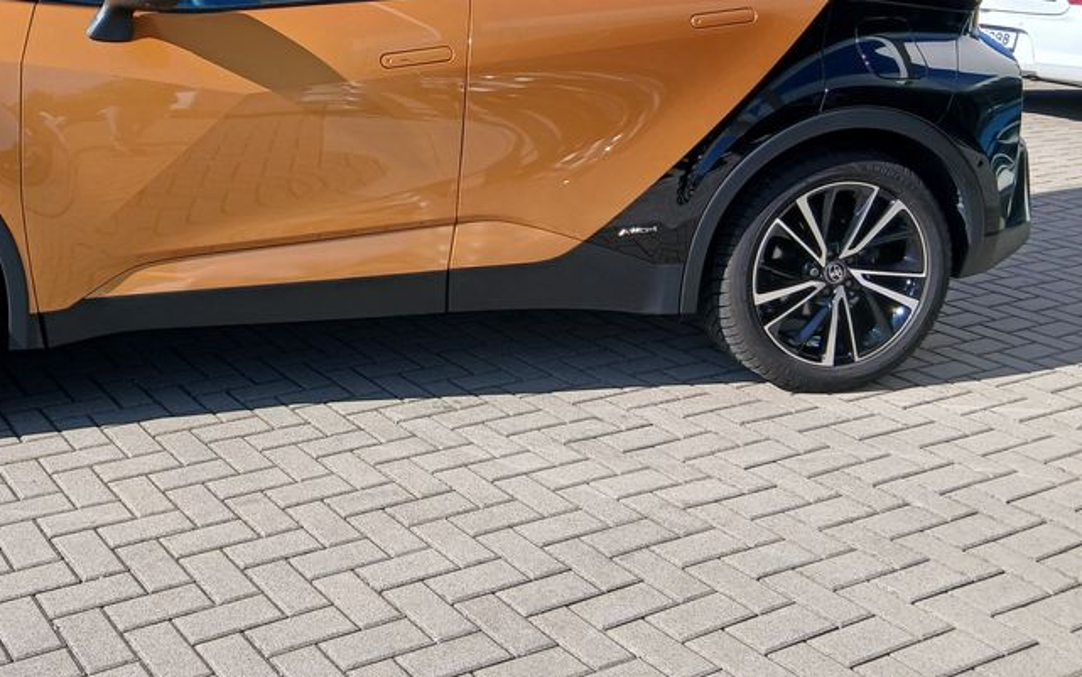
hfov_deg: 43.9
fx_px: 1298
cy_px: 135
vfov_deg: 28.6
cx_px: 285
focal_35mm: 44
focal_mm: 3.98
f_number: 1.8
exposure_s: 1/406
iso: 20
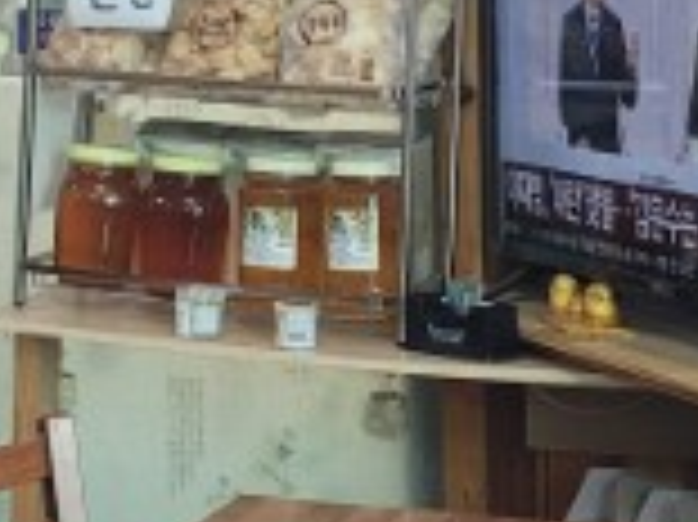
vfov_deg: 10.2
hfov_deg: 13.4
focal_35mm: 143
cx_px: -178
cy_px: -94
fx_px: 2881
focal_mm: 5.4
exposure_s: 1/120
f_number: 1.8
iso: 100
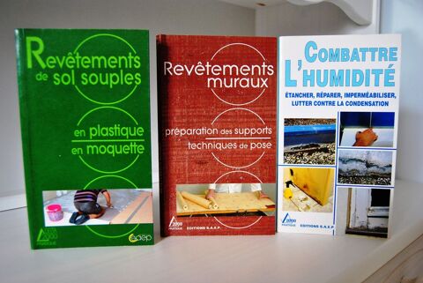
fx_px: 353
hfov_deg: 61.9
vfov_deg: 43.7
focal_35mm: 30
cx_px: 212
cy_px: 142
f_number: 3.5
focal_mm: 20
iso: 400
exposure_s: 1/40
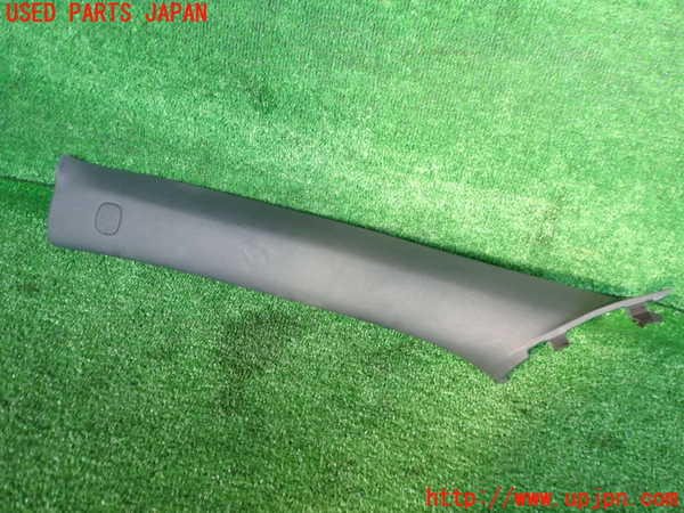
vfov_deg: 46.8
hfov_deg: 60.0
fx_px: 593
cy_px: 256
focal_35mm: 30
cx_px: 342
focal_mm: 5.4
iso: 200
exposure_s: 1/40
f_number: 2.3
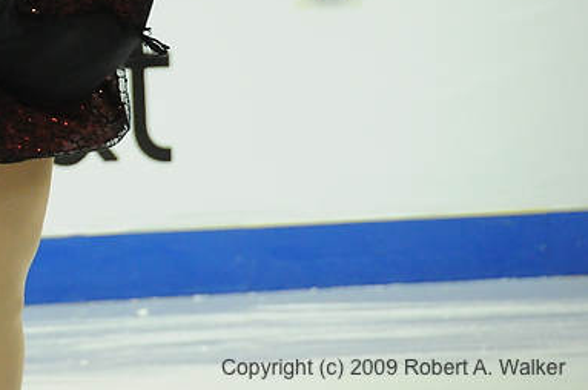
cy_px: -8
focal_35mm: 627
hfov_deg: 3.3
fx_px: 10224
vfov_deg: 2.2
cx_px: -18
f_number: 5.6
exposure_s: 1/640
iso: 3200
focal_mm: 200
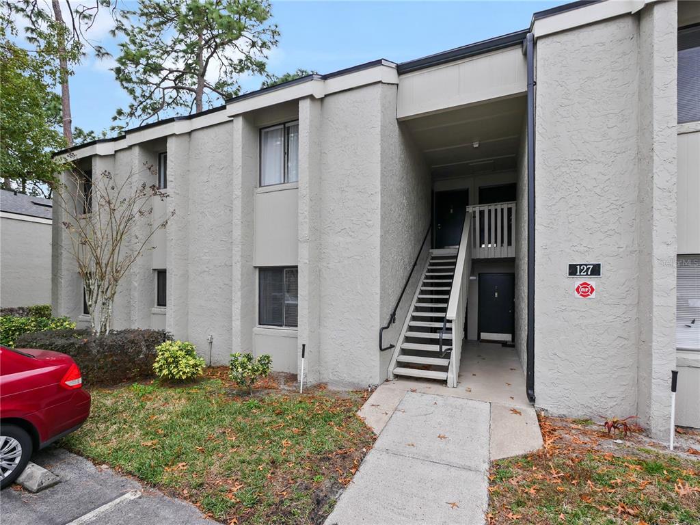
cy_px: 262
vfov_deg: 78.1
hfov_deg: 94.5
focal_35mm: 16
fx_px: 324
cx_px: 350
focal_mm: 8
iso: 200
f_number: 5.6
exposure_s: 1/200
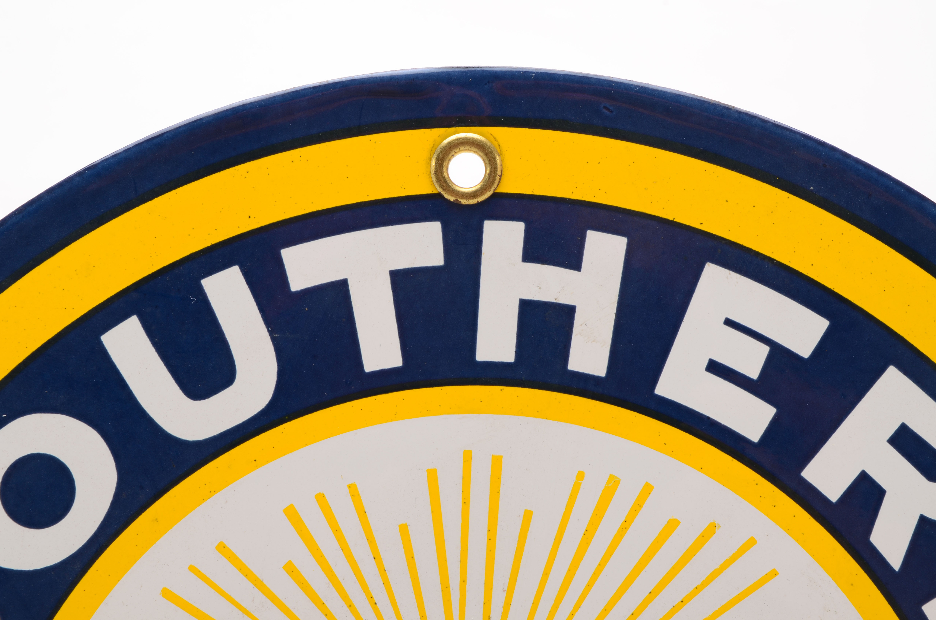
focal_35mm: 82
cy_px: 310
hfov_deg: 24.7
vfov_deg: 16.5
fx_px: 2141
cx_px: 468
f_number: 20
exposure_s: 1/160
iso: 100
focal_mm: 55
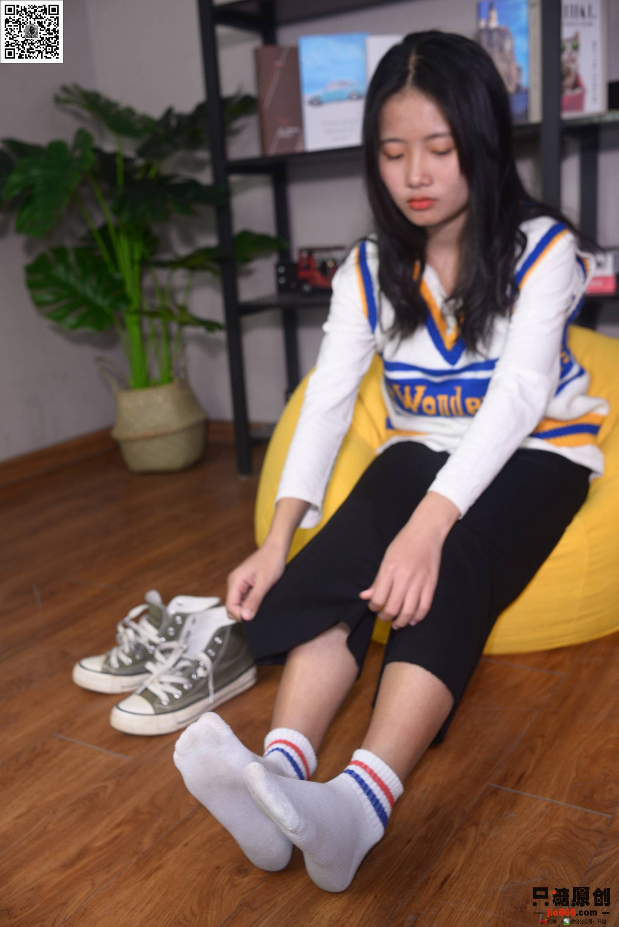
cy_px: 464
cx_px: 310
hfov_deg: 37.9
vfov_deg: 54.4
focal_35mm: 35
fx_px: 902
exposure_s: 1/80
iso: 500
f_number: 5.6
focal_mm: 35
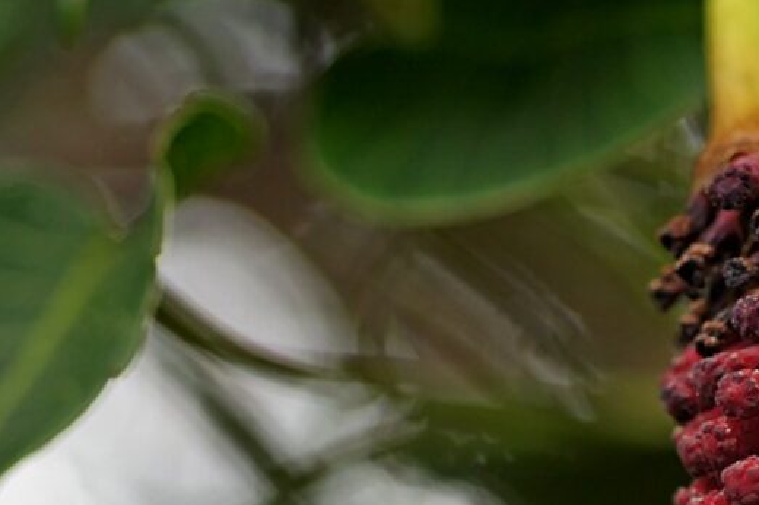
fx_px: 4256
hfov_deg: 10.0
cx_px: 950
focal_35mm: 202
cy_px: 506
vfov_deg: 6.8
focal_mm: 50
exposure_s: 1/50
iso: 200
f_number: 2.8
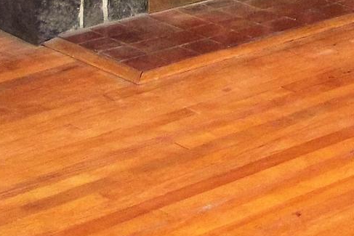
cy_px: -177
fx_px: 1377
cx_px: 389
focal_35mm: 140
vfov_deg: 9.4
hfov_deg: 14.3
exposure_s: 1/30
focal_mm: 5.7
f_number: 2.9
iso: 160
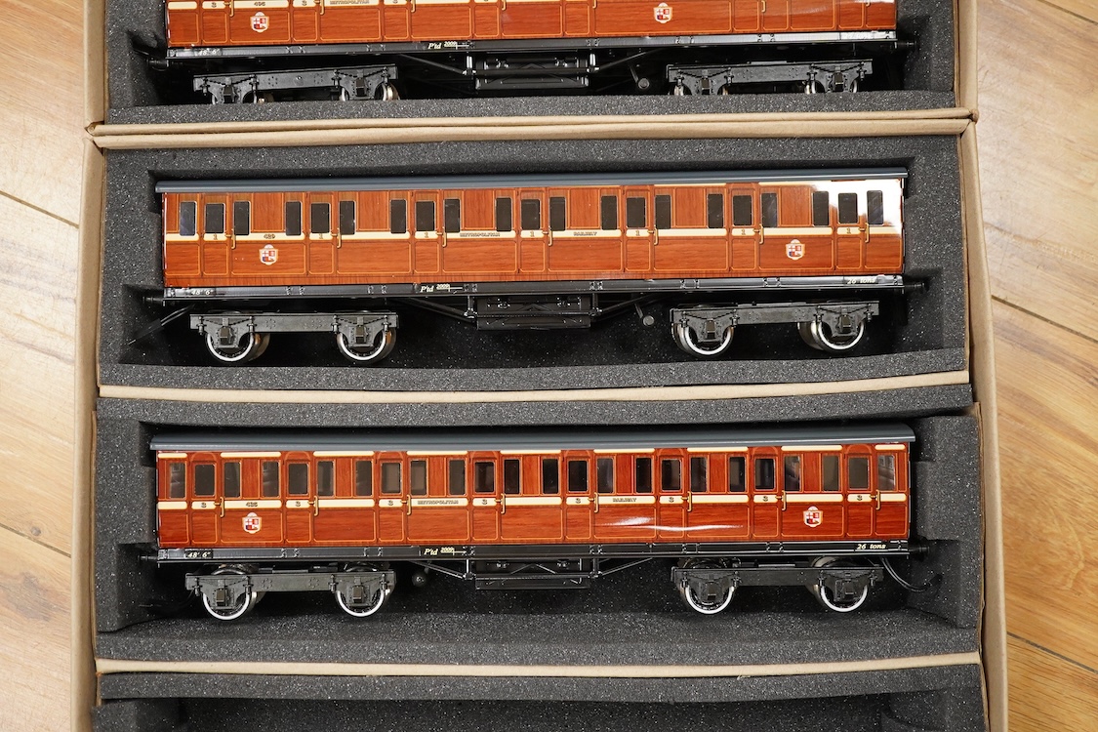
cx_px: 549
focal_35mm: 45
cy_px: 366
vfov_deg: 29.9
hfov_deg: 43.6
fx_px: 1372
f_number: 6.3
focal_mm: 30
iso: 2000
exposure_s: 1/125
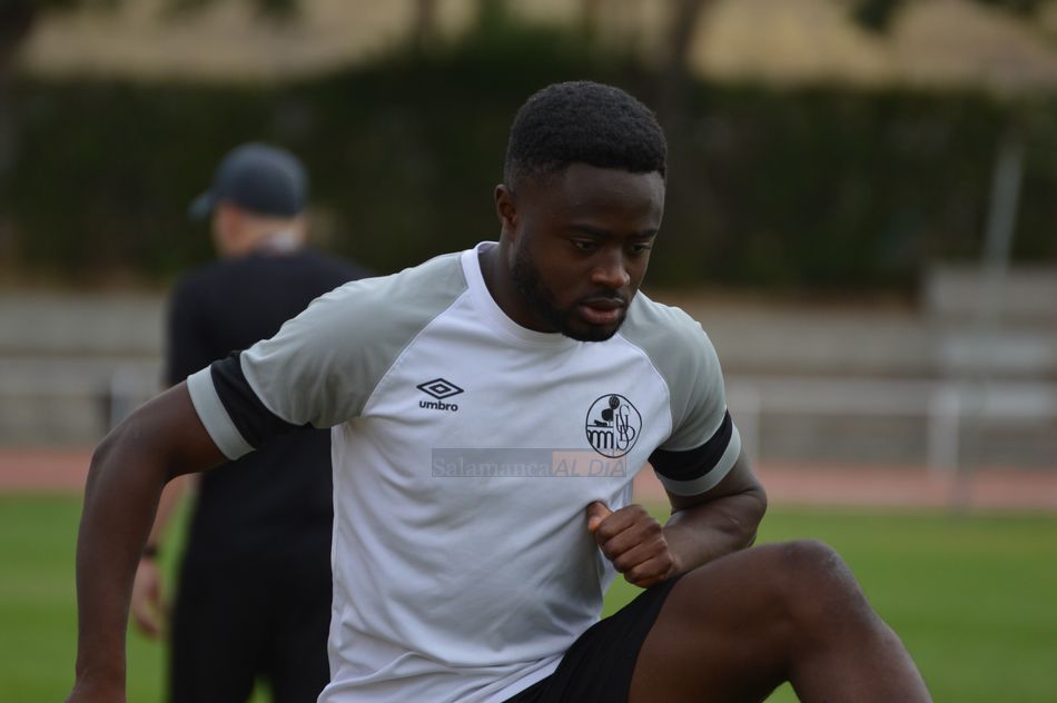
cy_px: 352
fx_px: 13203
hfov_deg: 4.6
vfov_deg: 3.1
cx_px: 528
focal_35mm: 450
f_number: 5.6
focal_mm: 300
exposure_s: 1/640
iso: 400
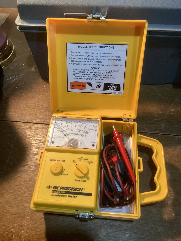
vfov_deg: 58.4
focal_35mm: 31
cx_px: 90
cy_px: 120
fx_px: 216
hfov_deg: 45.4
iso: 320
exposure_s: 1/60
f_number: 2.4
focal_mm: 3.3
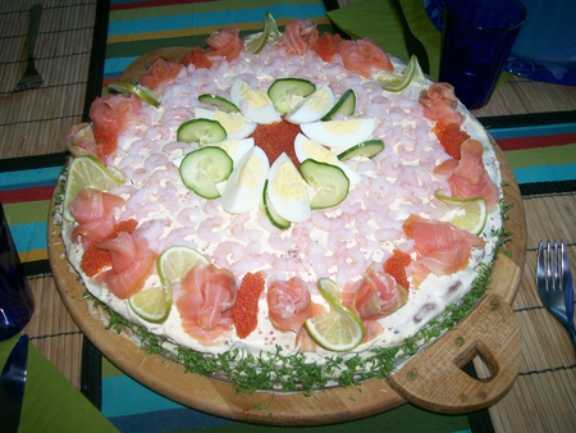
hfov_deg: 51.3
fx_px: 599
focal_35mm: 36
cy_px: 216
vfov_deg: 39.7
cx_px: 288
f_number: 2.7
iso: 80
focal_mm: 6
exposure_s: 1/64
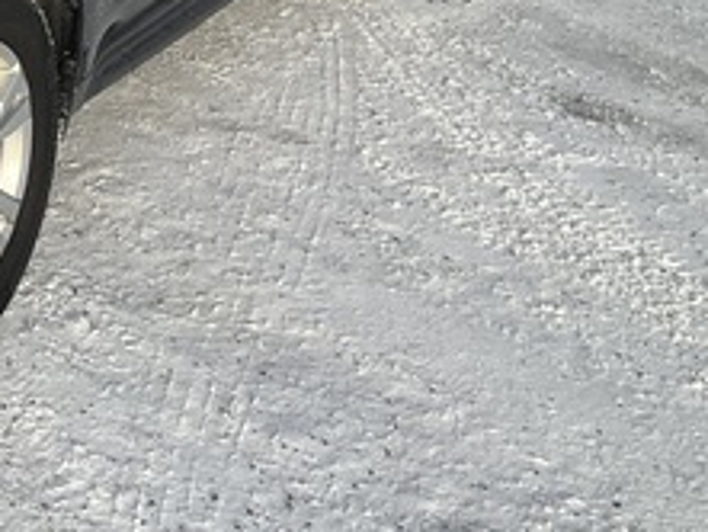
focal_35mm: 84
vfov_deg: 17.0
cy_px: -61
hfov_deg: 20.7
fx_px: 1719
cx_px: -266
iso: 25
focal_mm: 3
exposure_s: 1/1168
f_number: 1.8
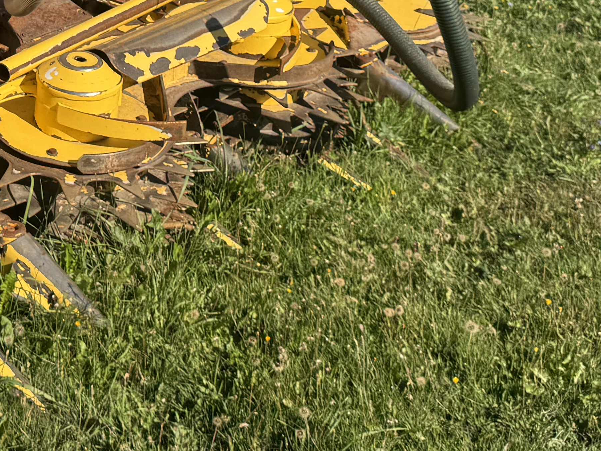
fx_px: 1320
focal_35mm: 76
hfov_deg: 25.0
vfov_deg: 18.3
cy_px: -108
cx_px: 75
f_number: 1.78
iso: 80
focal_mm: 6.76
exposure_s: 1/3802
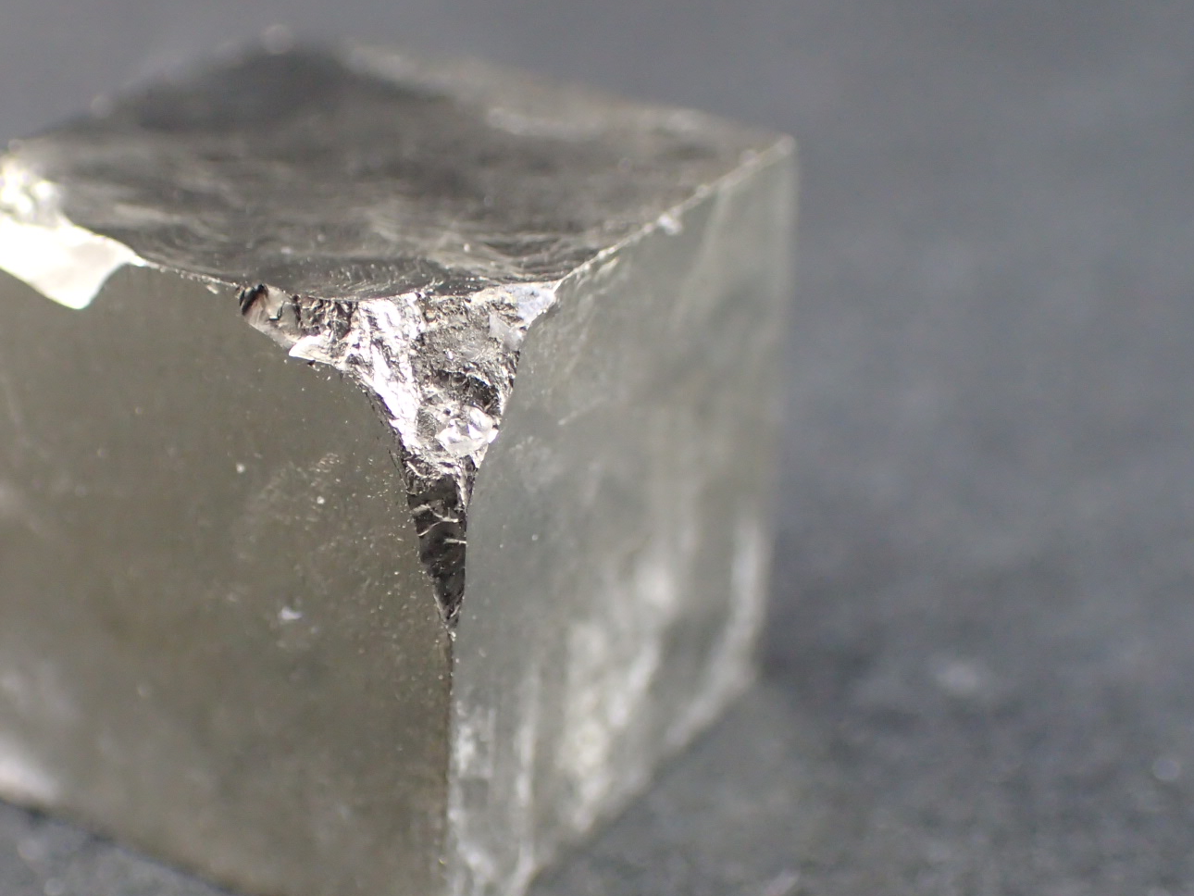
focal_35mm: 64
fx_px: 2208
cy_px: 516
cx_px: 415
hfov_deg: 30.1
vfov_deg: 22.9
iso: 500
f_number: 2.9
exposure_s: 1/160
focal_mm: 7.86
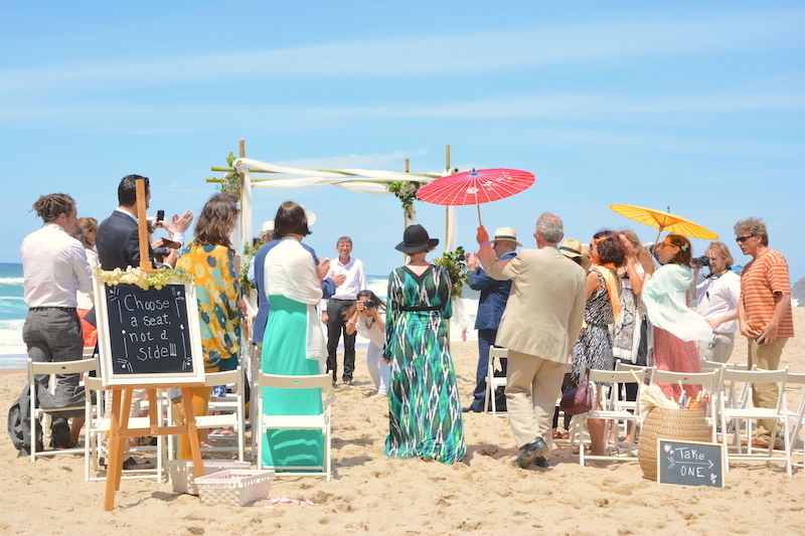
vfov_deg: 18.9
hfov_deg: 28.1
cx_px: 402
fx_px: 1610
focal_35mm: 72
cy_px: 268
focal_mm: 48
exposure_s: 1/160
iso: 100
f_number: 8
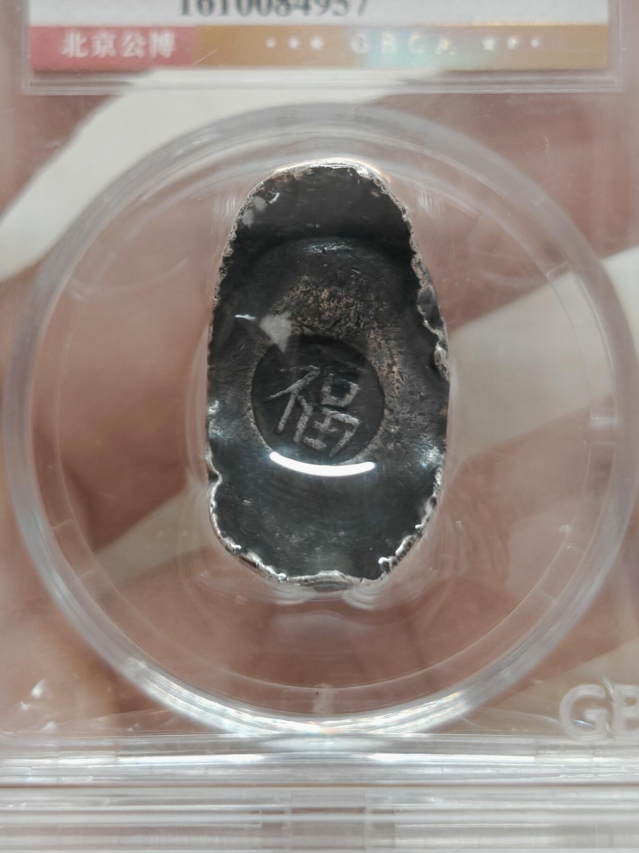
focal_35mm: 95
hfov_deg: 15.6
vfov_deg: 20.7
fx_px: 2338
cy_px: 426
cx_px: 320
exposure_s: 1/88
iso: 64
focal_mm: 7.62
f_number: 1.6
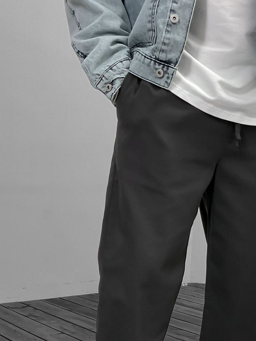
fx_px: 553
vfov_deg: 34.0
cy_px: 232
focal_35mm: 56
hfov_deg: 25.7
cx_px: 194
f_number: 1.8
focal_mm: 3
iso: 125
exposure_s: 1/60
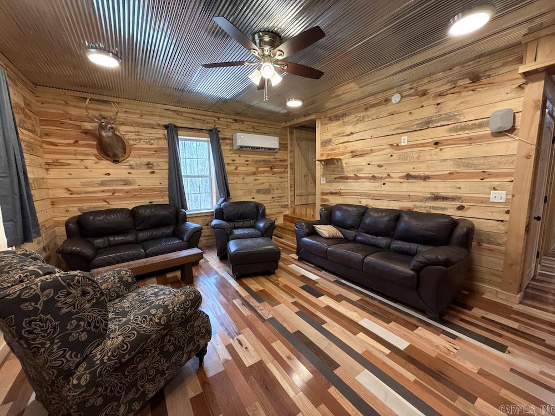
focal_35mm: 14
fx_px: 224
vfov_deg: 85.7
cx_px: 278
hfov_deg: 102.1
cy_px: 208
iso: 500
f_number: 2.2
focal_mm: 2.22
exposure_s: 1/120
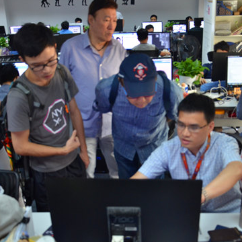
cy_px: 122
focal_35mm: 43
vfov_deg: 39.2
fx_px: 340
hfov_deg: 39.1
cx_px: 133
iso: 800
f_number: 3.8
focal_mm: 22
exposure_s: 1/40
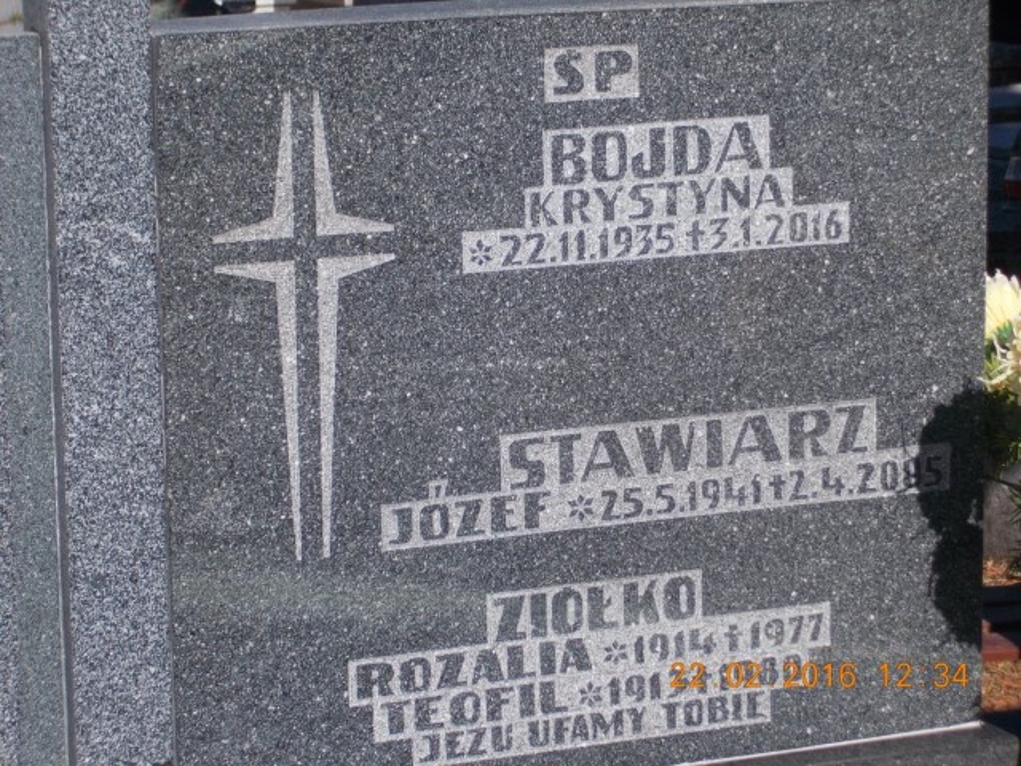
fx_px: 3834
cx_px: 510
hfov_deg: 15.2
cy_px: 383
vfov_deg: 11.4
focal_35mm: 130
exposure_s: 1/250
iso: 80
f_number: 6.5
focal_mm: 23
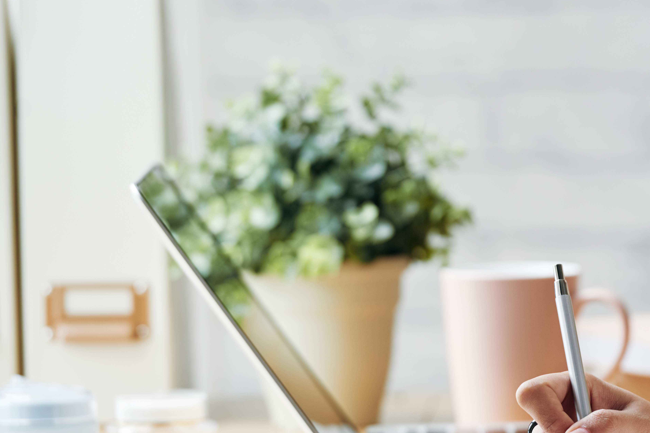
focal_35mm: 377
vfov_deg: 3.6
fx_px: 6809
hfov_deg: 5.5
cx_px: 523
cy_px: 171
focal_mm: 200
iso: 280
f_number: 4.8
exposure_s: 1/125
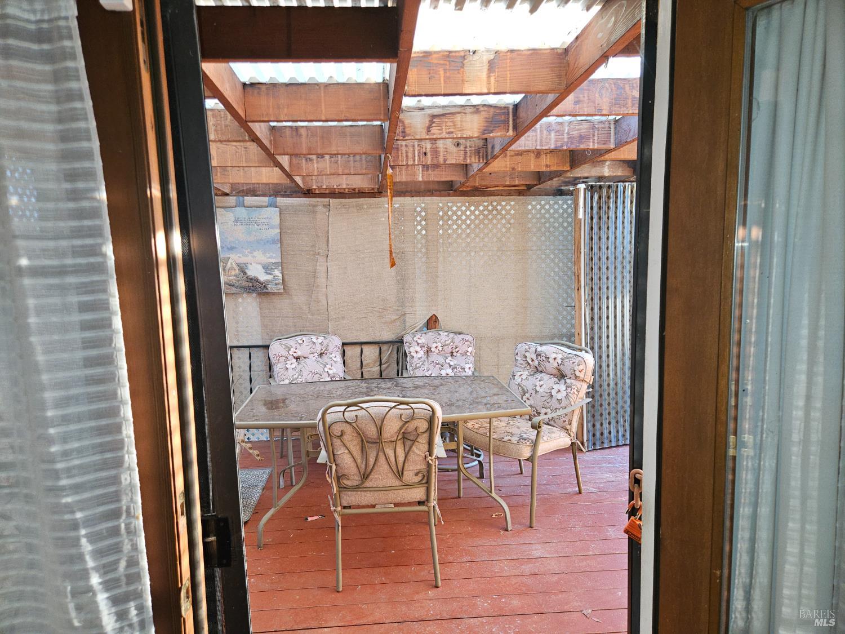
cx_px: 422
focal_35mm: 23
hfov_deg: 73.9
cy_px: 317
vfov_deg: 58.9
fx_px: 561
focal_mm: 5.4
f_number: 1.8
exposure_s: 1/60
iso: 125
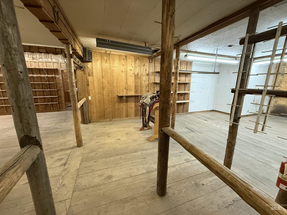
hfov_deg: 102.1
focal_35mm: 14
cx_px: 144
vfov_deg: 85.7
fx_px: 116
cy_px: 108
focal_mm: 2.22
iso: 640
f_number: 2.2
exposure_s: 1/60
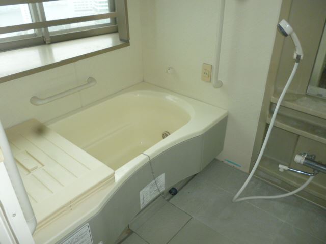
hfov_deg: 63.4
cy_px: 122
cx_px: 163
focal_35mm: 28
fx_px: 264
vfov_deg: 49.7
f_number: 3.1
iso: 250
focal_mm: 5
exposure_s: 1/60
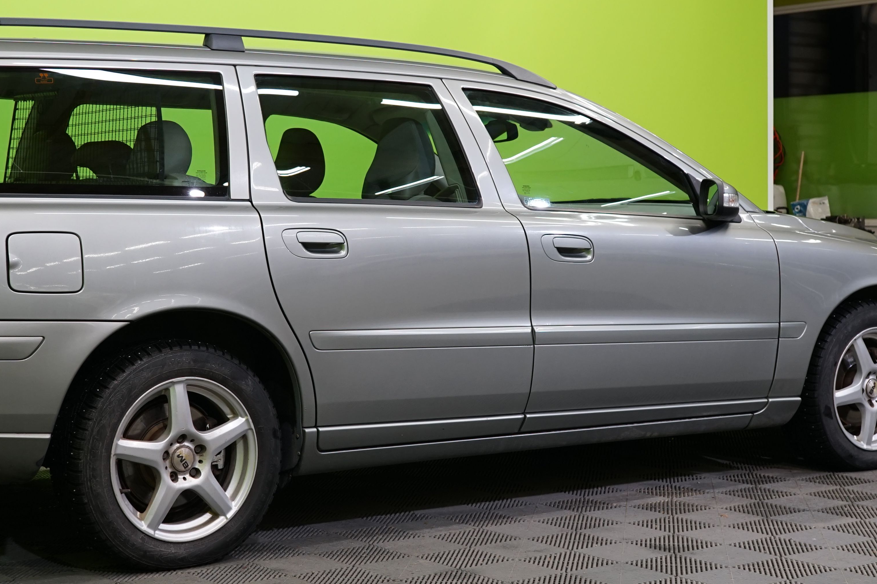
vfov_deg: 20.3
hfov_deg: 30.0
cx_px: 341
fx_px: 1632
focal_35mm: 67
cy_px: 252
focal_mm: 34
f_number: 5.6
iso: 500
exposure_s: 1/30
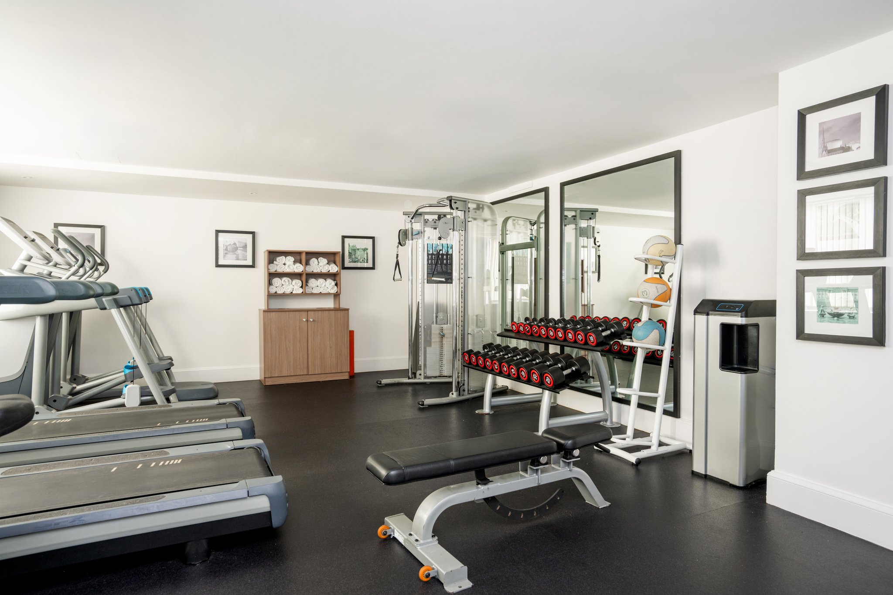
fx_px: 496
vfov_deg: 61.9
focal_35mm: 20
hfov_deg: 84.0
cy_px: 298
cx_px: 446
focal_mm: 20
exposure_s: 1/20
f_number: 7.1
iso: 500
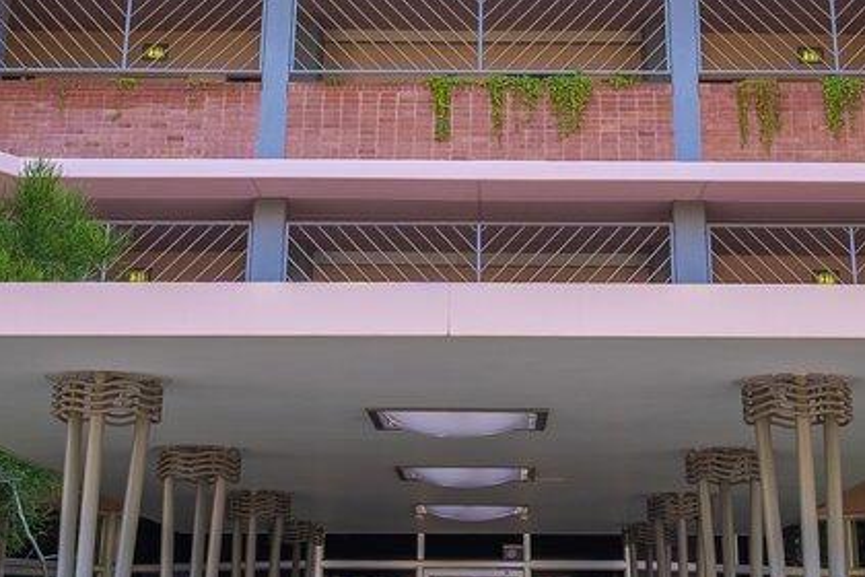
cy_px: -296
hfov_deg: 26.0
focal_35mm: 78
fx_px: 1874
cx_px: 492
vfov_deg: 16.0
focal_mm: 16
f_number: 7.1
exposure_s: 1/250
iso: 100
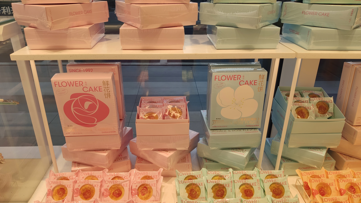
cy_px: 112
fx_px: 278
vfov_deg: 40.1
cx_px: 178
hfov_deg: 66.1
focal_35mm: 29
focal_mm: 4.75
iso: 112
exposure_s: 1/496
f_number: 1.75
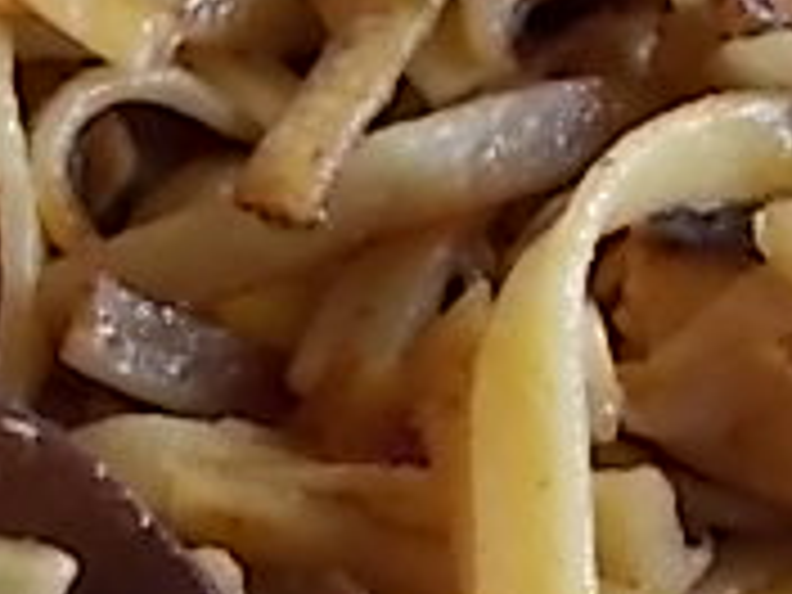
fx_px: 2494
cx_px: 702
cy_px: 374
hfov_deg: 17.8
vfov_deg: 13.6
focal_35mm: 109
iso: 200
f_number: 3.4
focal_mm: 5.3
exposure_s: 1/20
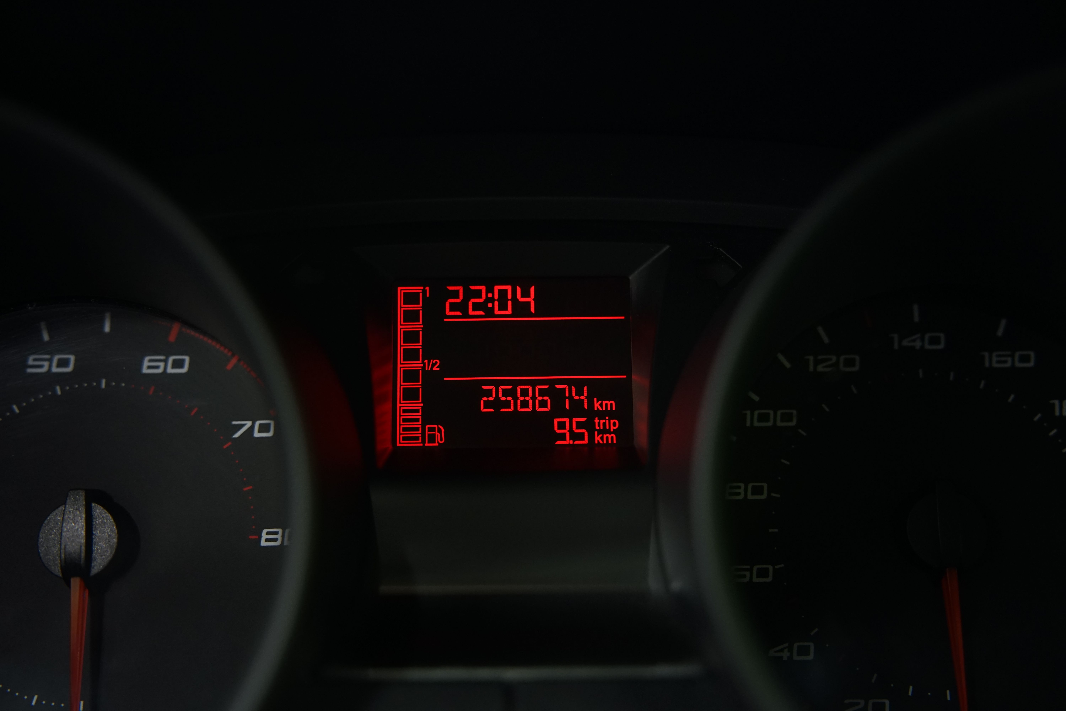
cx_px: 533
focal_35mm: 38
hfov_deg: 50.7
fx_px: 1125
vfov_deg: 35.1
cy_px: 356
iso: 1250
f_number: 2.8
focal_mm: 38
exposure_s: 1/30
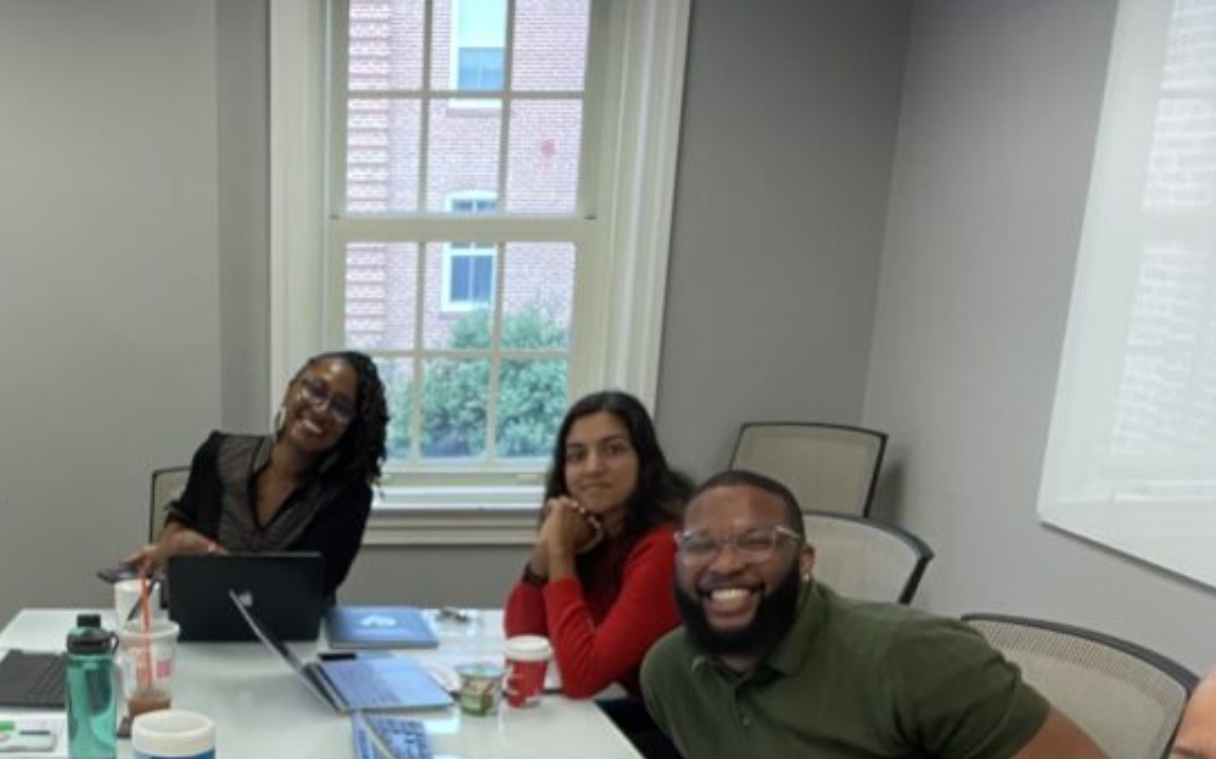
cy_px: 761
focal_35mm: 46
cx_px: 298
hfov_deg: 42.1
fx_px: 1524
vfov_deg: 26.5
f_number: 2.2
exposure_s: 1/60
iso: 200
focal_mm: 2.71
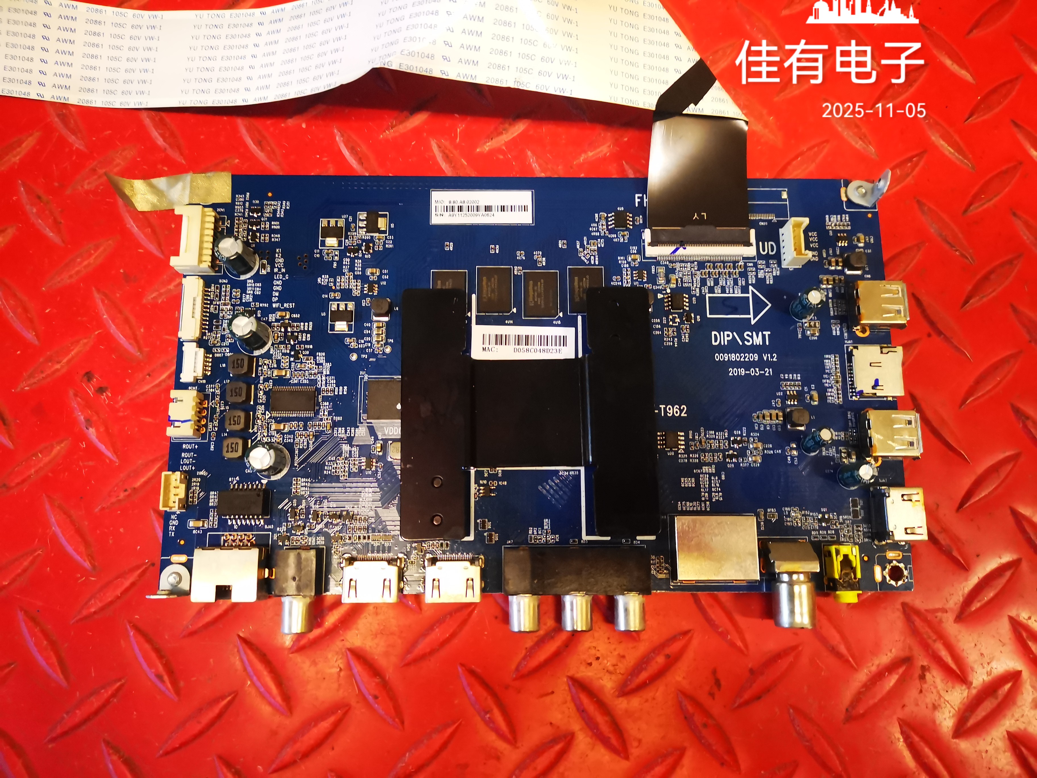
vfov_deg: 51.4
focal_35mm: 27
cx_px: 518
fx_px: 809
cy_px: 389
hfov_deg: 65.3
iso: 1600
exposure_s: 1/25
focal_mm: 5.58
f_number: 1.8
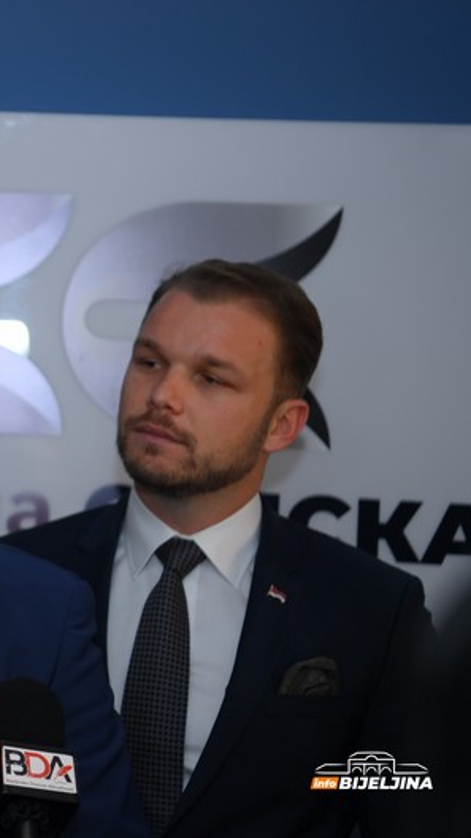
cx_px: -147
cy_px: 421
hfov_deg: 11.4
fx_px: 2290
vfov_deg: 20.8
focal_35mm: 103
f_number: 2.8
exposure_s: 1/200
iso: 250
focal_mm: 65
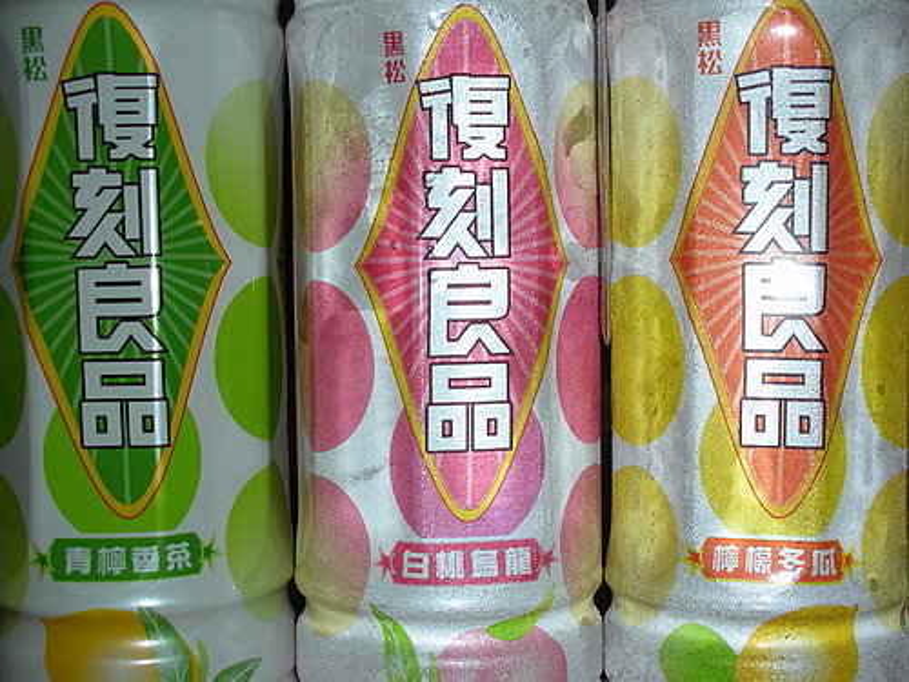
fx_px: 1392
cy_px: 341
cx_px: 454
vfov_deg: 27.5
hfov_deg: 36.2
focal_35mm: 53
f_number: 3.7
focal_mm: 8.8
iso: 50
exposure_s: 1/60.1
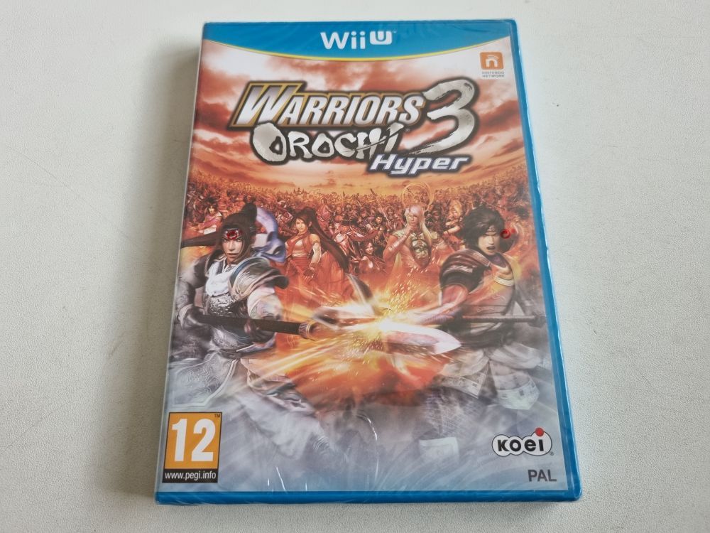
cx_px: 355
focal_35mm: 26
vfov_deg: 53.1
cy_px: 266
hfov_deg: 67.3
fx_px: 533
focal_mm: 5.4
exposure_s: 1/100
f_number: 1.8
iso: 200
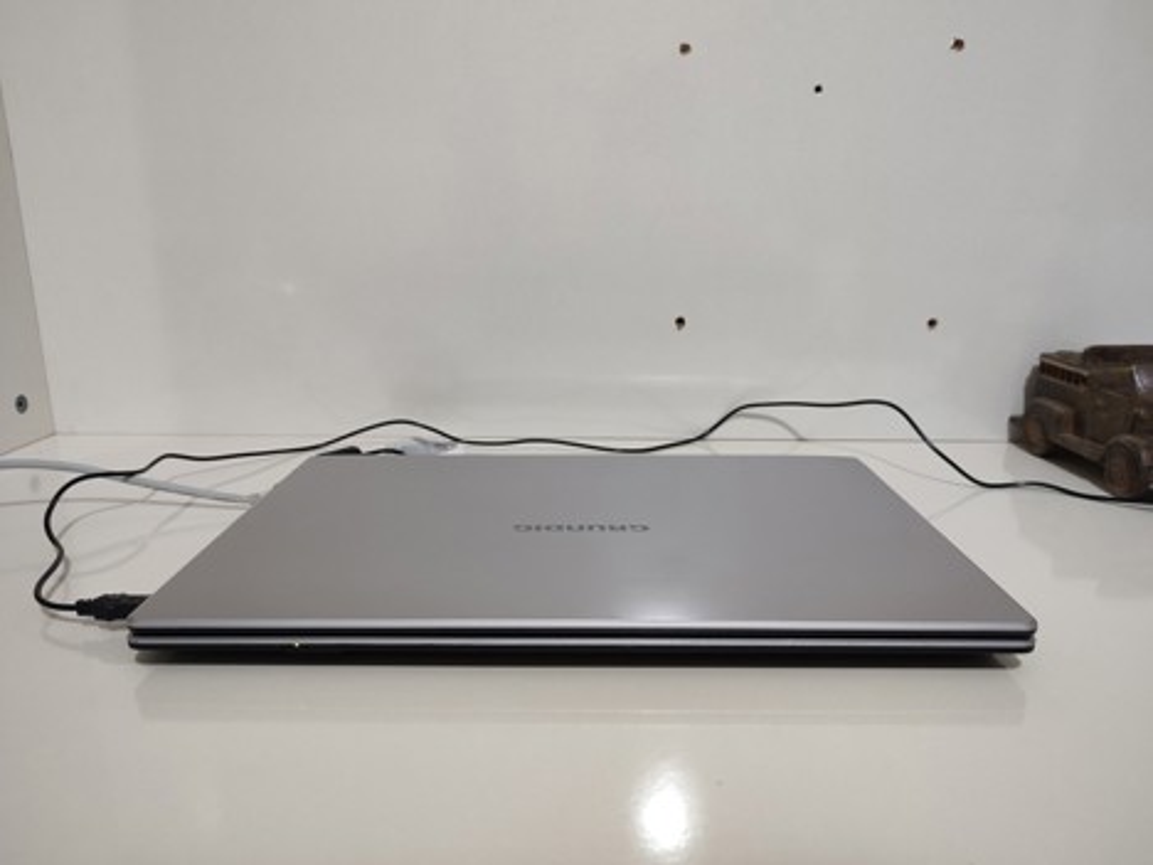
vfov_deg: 56.8
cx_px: 576
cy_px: 432
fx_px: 799
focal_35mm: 24
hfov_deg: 71.6
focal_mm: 5.89
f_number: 1.89
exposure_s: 1/20
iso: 1154
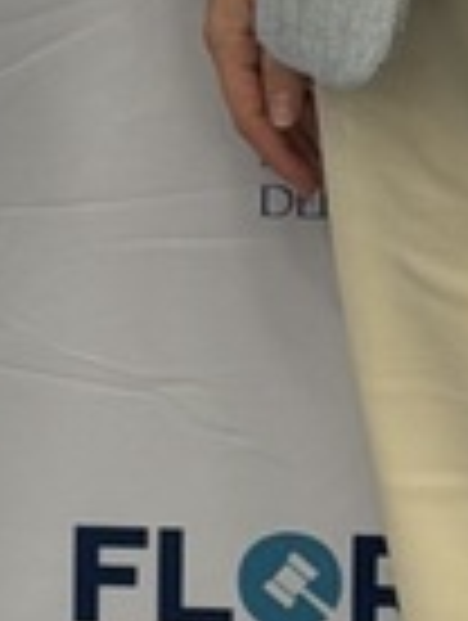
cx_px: -14
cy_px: -558
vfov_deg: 5.5
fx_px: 6380
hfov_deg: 4.2
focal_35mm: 355
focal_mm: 6.76
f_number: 1.78
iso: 125
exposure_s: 1/60
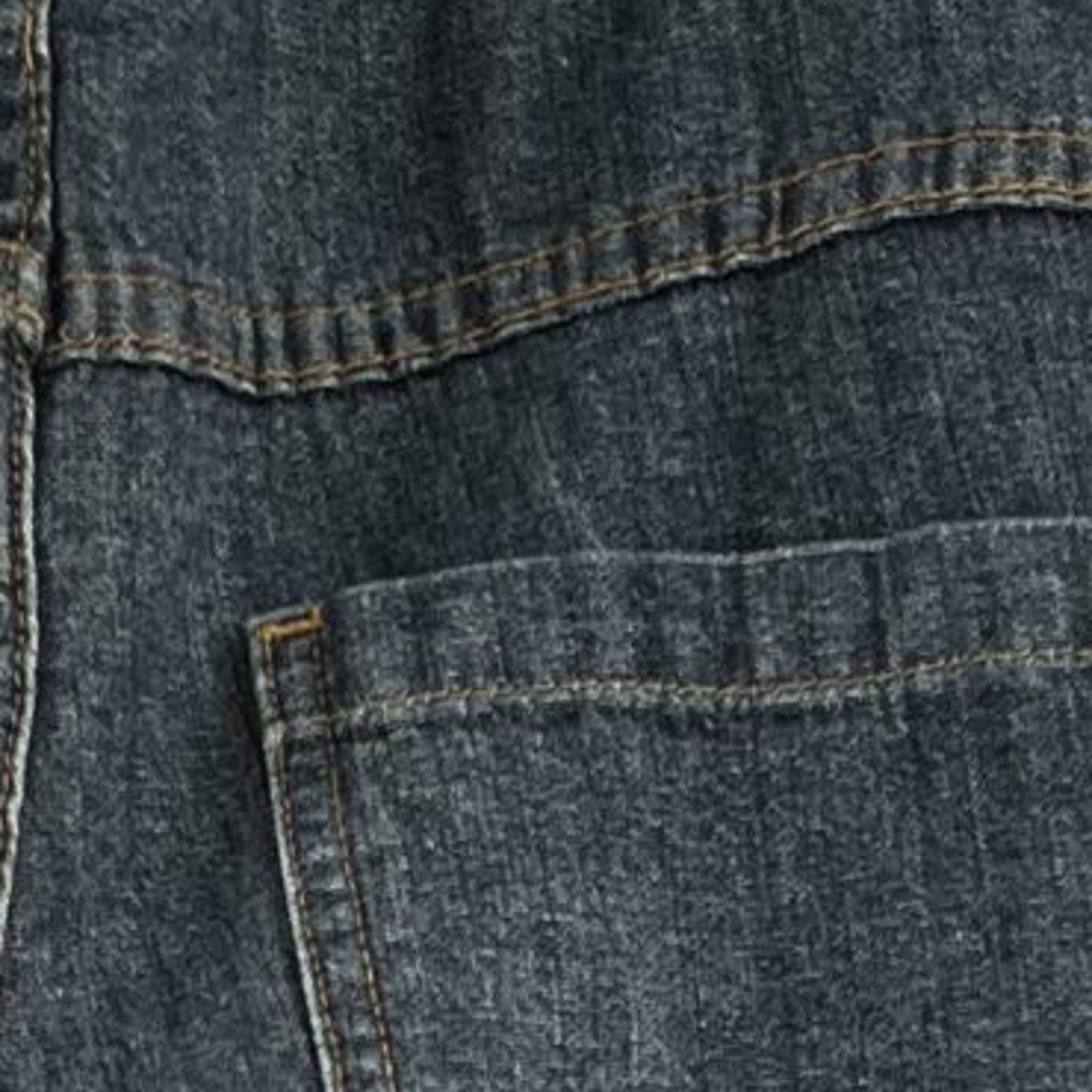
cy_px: 2296
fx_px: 5675
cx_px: 260
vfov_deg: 10.0
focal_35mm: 159
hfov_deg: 11.0
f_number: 1.5
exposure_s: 1/121
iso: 40
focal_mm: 5.7
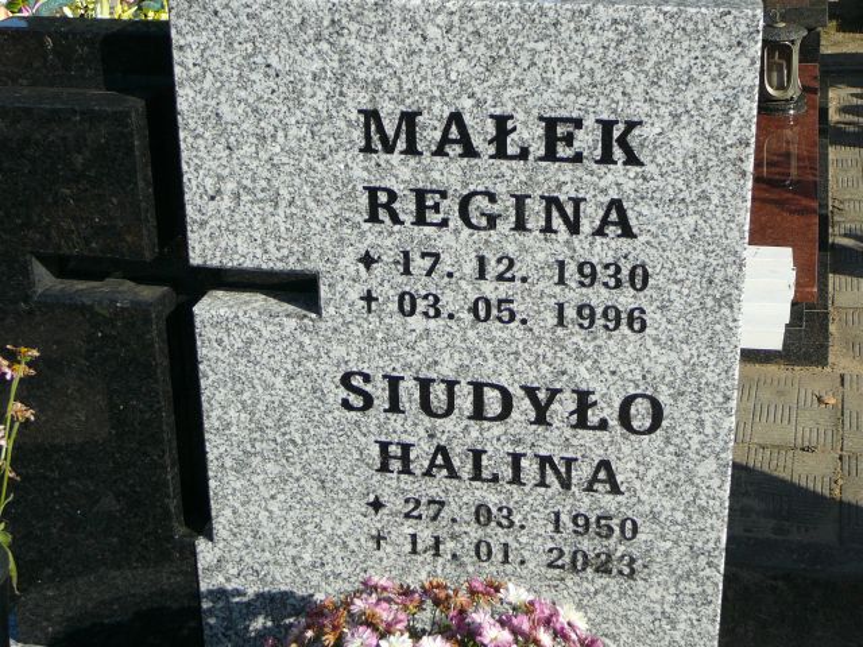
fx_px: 1471
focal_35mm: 59
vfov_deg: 24.8
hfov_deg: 32.7
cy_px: 324
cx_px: 432
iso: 80
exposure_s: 1/800
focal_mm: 8.7
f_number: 3.5
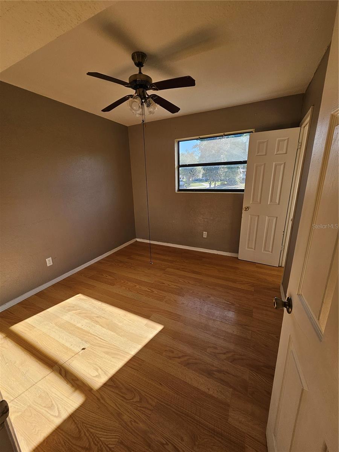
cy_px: 226
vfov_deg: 106.2
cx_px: 170
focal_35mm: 13
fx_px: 170
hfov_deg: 89.9
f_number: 2.2
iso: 32
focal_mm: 1.74
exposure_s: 1/262
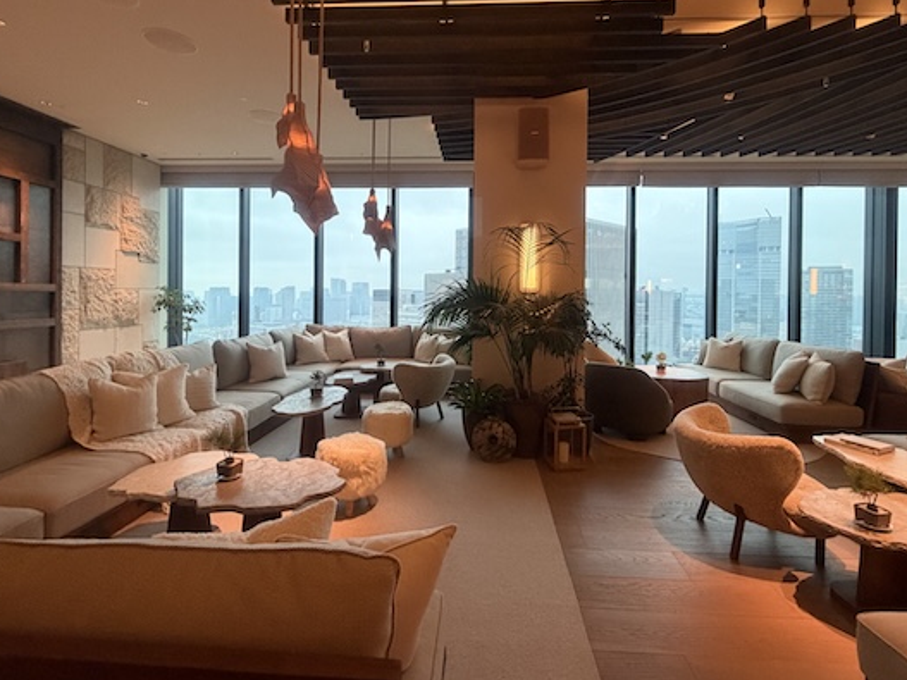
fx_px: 445
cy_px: 296
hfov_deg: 91.0
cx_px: 470
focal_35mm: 17
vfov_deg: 74.4
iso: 320
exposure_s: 1/50
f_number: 2.2
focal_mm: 2.22
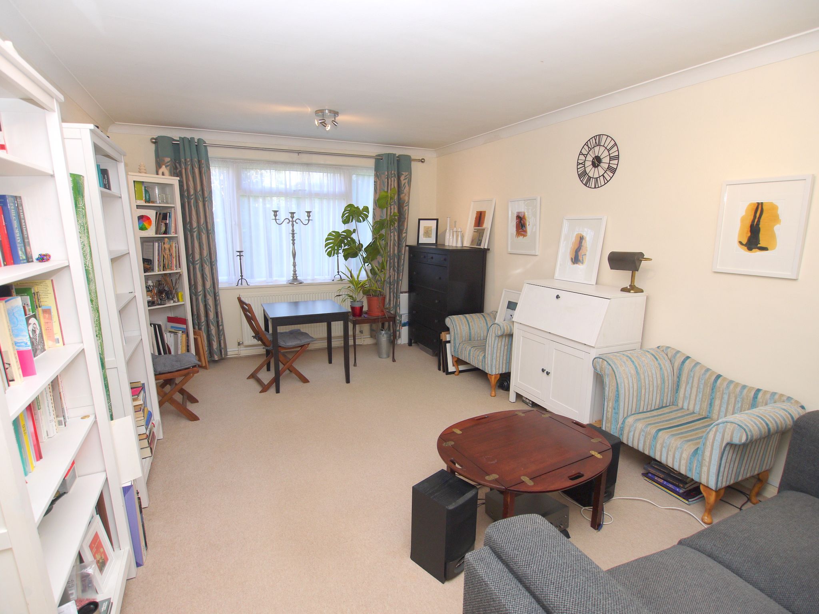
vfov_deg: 71.6
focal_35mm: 18
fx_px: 426
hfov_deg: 87.8
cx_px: 410
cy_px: 307
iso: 100
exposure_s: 1/60
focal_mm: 9
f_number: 4
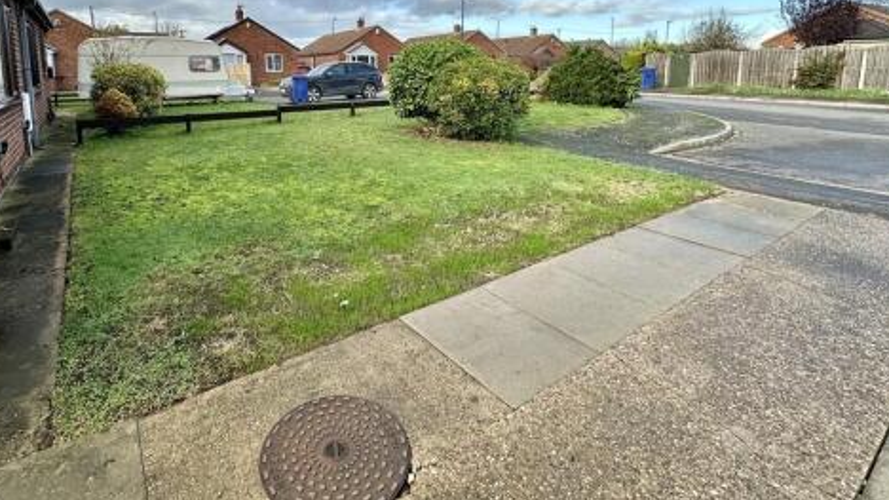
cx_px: 375
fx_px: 448
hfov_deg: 88.9
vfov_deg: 55.8
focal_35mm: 19
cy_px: 132
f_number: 2.2
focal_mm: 2.22
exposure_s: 1/600
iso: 40
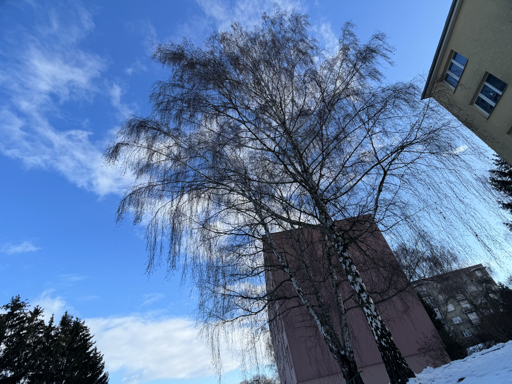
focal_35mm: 24
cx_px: 256
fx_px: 355
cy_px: 192
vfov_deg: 56.8
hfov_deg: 71.6
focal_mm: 6.86
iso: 80
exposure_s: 1/2252
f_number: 1.78
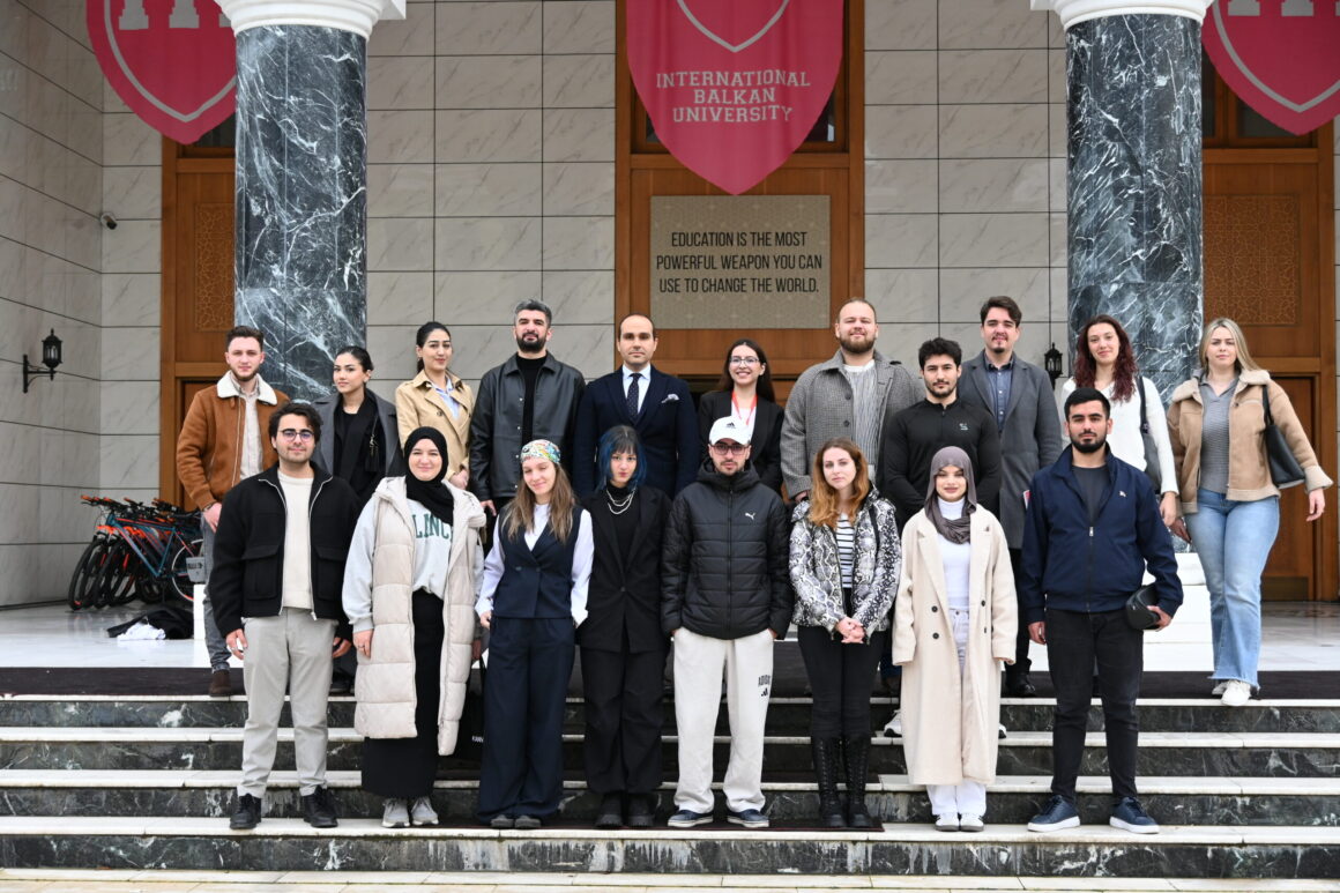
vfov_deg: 24.4
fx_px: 2065
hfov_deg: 35.9
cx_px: 670
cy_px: 446
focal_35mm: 56
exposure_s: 1/250
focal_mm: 37
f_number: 4.8
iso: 200
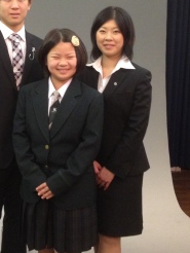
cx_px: 47
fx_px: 519
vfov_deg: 27.4
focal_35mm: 71
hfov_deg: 20.6
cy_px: 112
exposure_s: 1/20
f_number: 2.4
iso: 320
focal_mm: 4.28
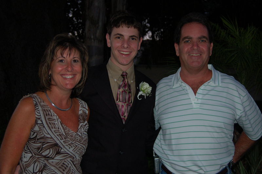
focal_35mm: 46
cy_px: 87
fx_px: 338
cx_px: 131
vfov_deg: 28.9
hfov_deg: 42.4
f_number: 4.5
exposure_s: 1/60
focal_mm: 31
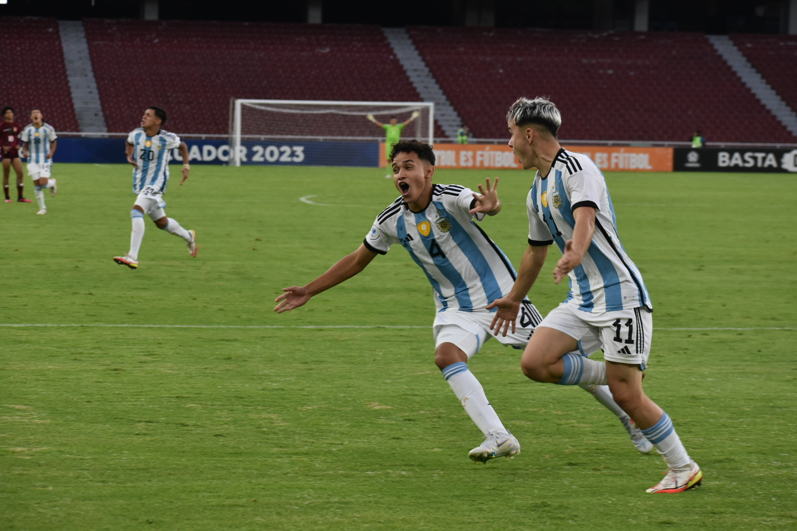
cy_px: 266
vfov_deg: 10.8
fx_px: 2822
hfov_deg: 16.1
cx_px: 398
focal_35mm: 128
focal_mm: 85
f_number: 6.3
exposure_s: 1/640
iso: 800
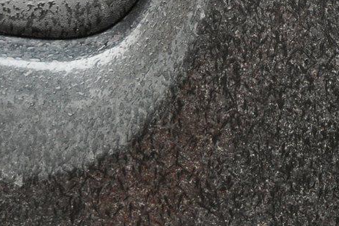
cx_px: 641
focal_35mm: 385
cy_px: -150
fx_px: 3624
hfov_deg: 5.3
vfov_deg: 3.5
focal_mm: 60
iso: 900
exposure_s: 1/125
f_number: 5
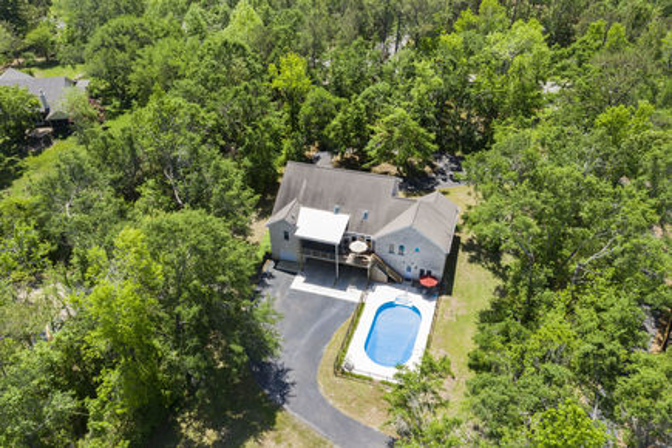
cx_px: 336
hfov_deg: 65.5
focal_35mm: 28
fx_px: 523
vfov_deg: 46.4
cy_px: 224
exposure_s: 1/100
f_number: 7.1
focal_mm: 10.26
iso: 100
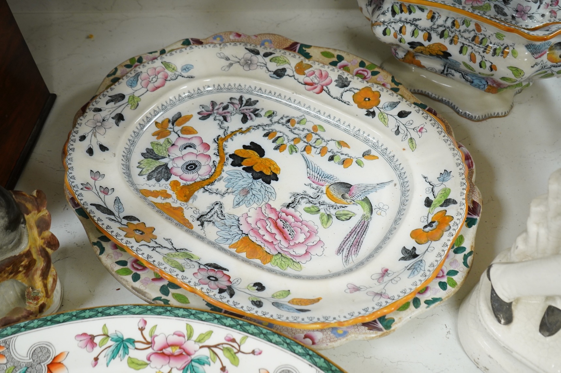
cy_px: 186
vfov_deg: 39.9
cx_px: 280
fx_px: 514
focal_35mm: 33
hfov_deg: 57.3
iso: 2500
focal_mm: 33
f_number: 6.3
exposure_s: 1/80
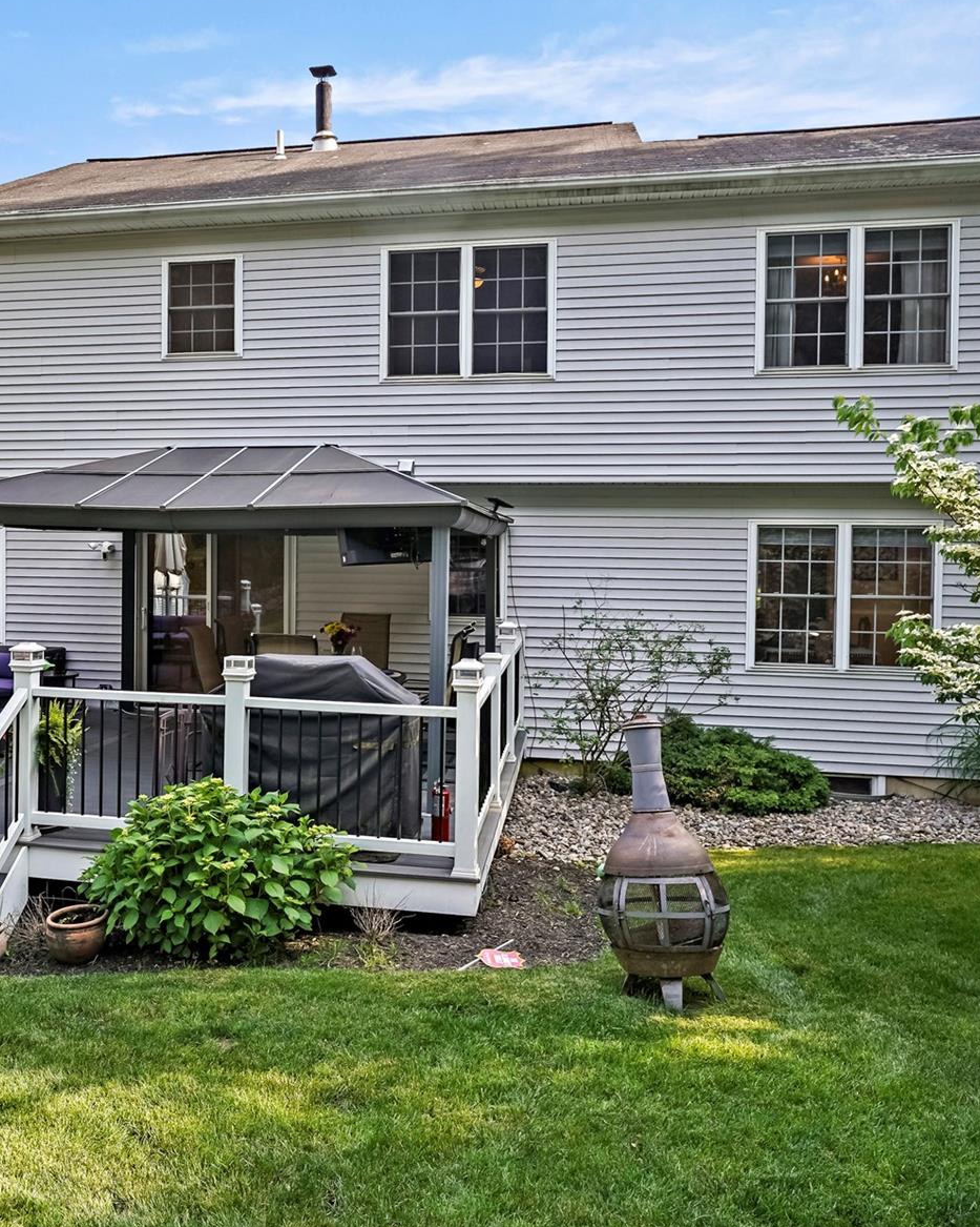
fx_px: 1016
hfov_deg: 51.1
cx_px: 385
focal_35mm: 28
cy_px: 553
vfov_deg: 62.1
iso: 125
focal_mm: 17
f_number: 7.1
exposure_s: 1/50
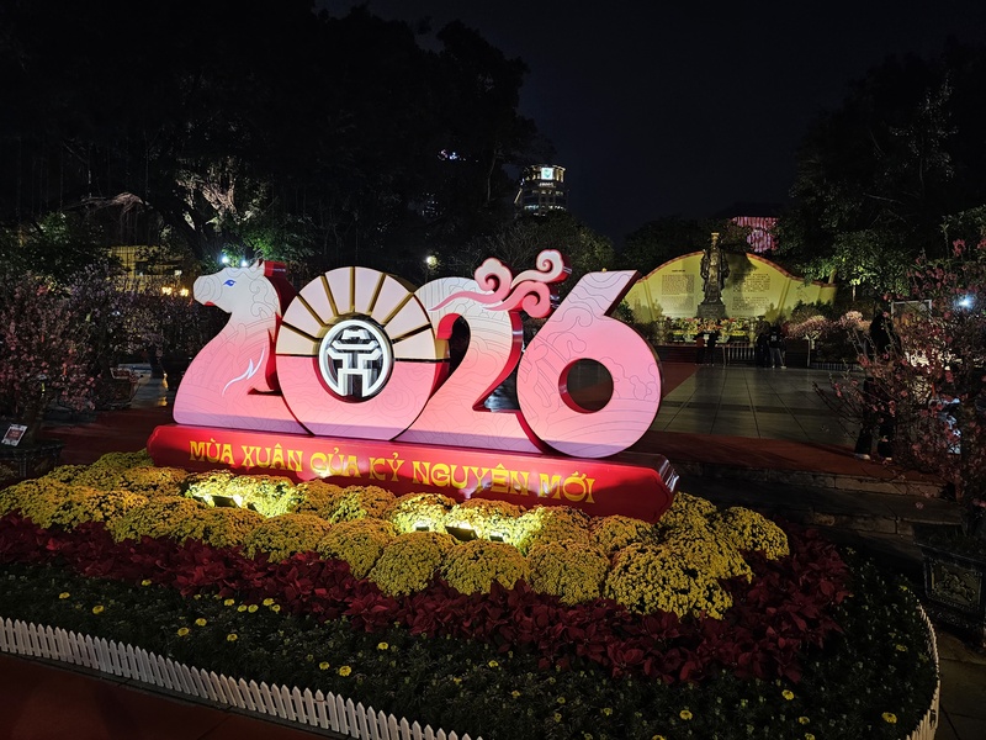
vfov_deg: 58.9
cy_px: 370
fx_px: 655
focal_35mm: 23
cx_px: 493
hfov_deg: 73.9
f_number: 1.7
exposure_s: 1/100
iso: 250
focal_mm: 6.3
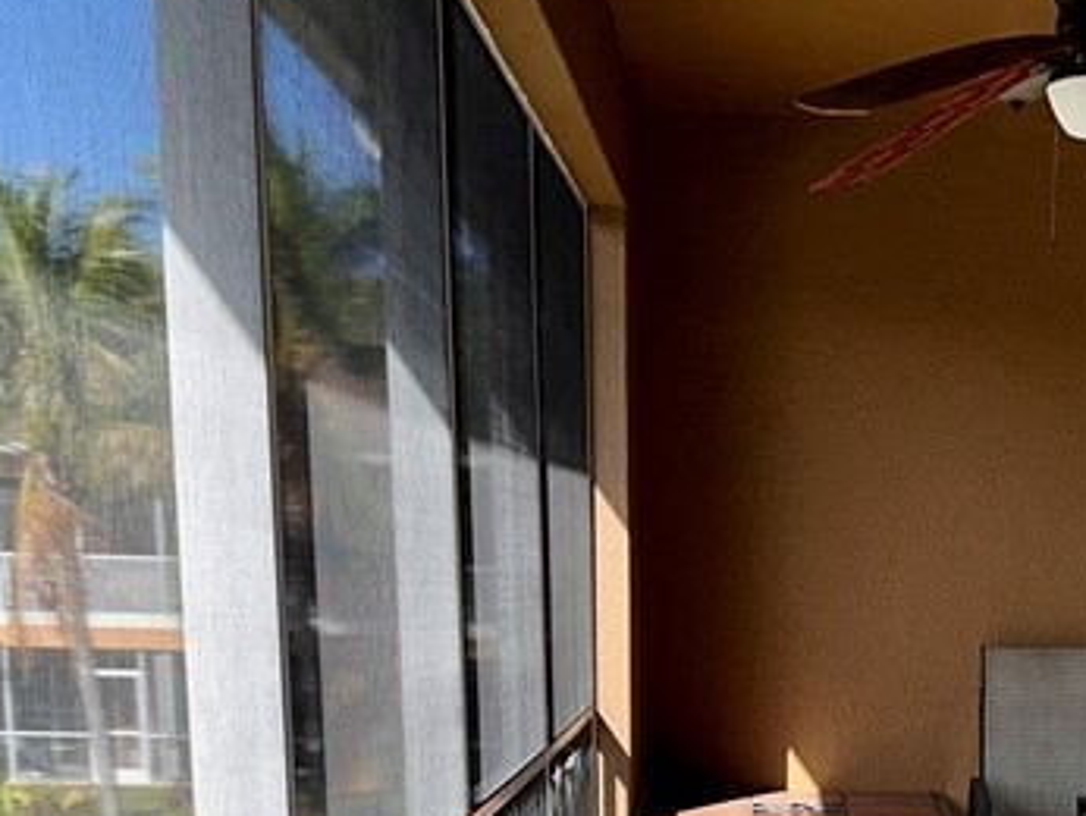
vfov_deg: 19.1
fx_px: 2229
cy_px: 1083
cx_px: 954
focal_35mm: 71
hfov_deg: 26.6
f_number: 1.78
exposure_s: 1/1812
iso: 80
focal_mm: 6.86
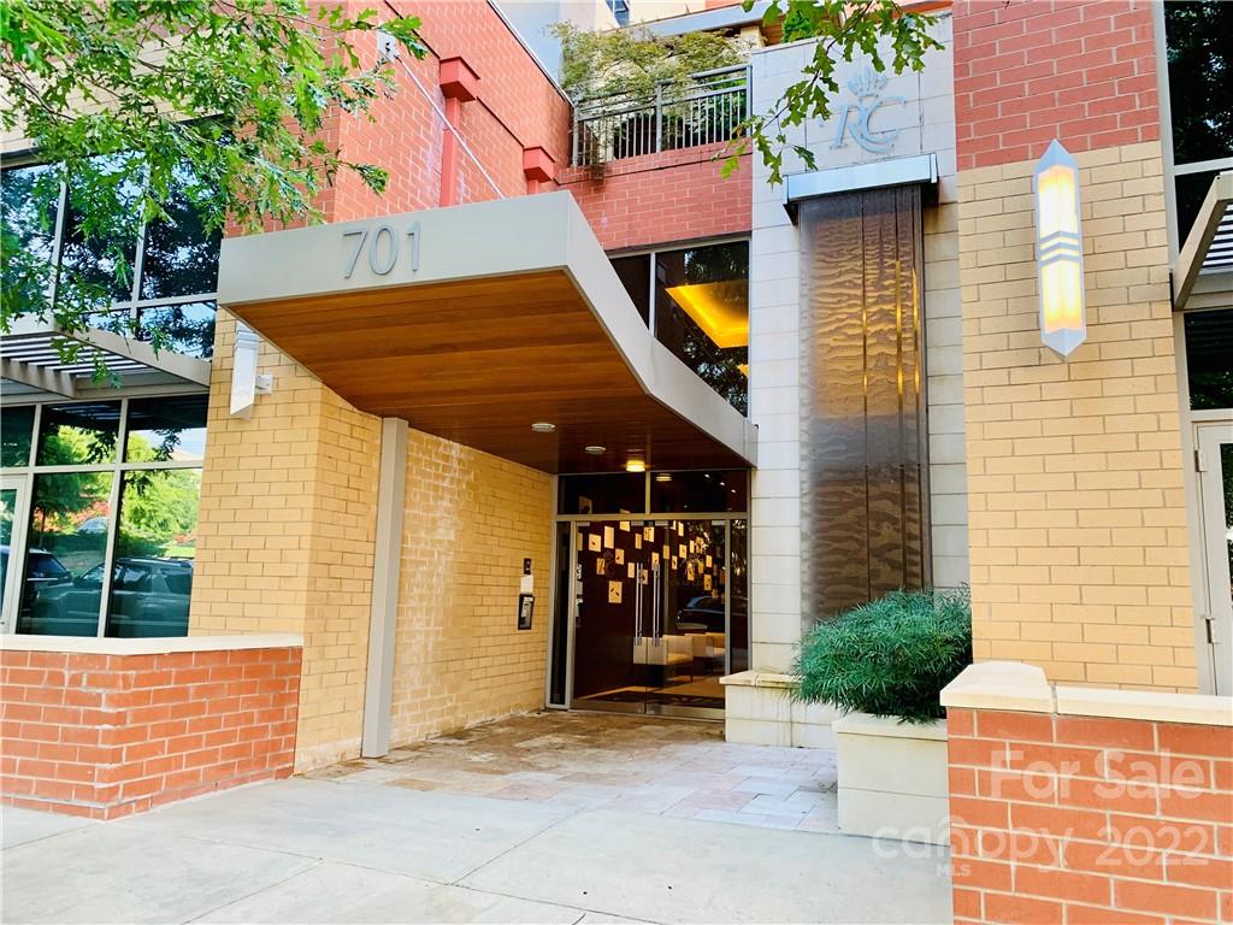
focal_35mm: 26
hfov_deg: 67.3
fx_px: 926
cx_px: 616
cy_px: 462
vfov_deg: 53.1
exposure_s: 1/102
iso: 100
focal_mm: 4.25
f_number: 1.8
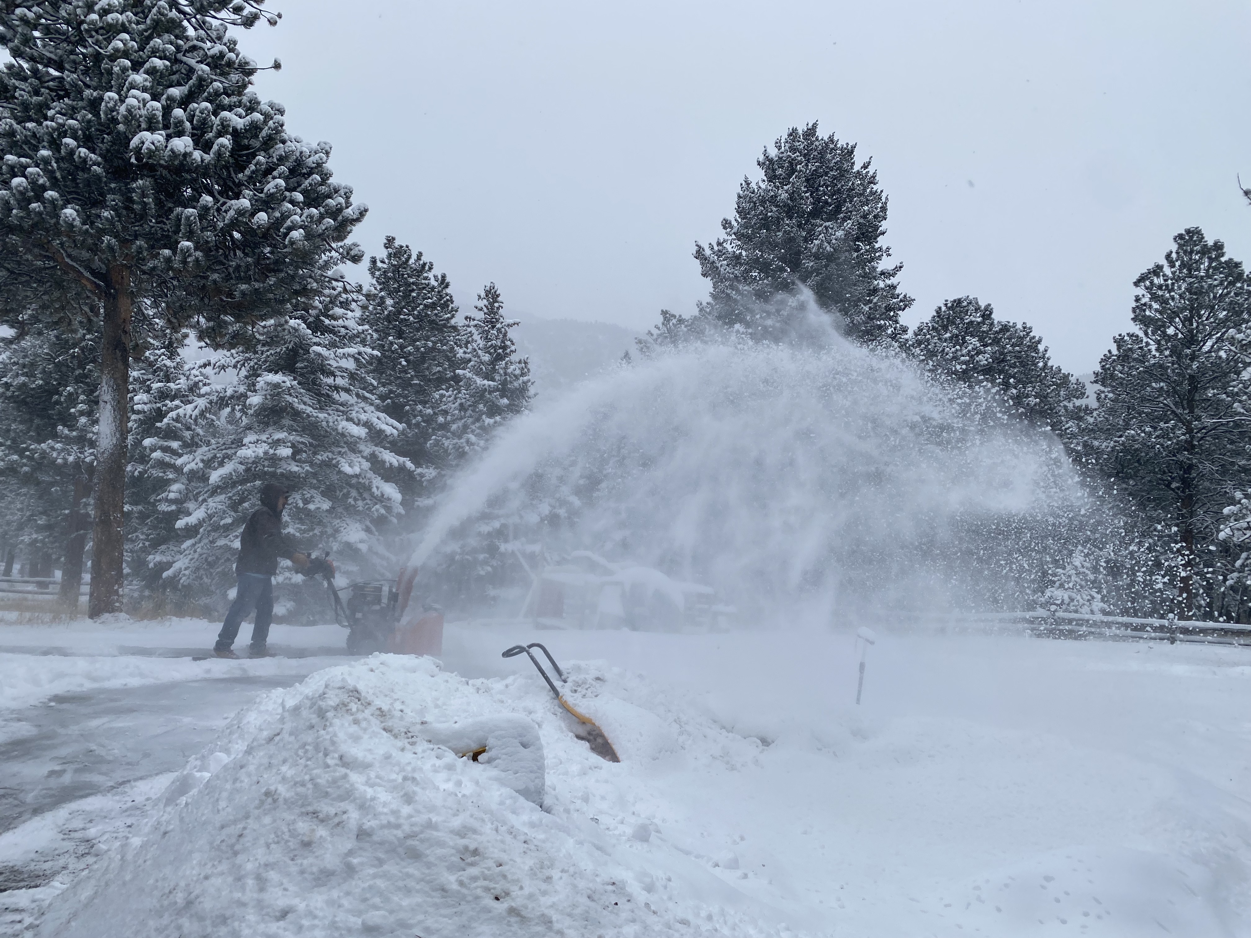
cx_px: 626
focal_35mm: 26
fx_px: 940
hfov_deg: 67.3
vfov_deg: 53.1
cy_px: 469
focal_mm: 4.25
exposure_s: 1/1330
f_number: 1.8
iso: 32
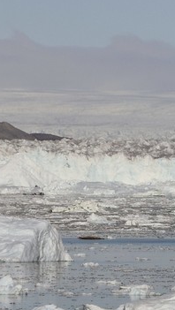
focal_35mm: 953
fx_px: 7845
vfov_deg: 2.3
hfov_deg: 1.3
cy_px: 303
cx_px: 586
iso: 200
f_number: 18
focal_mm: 200
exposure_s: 1/320
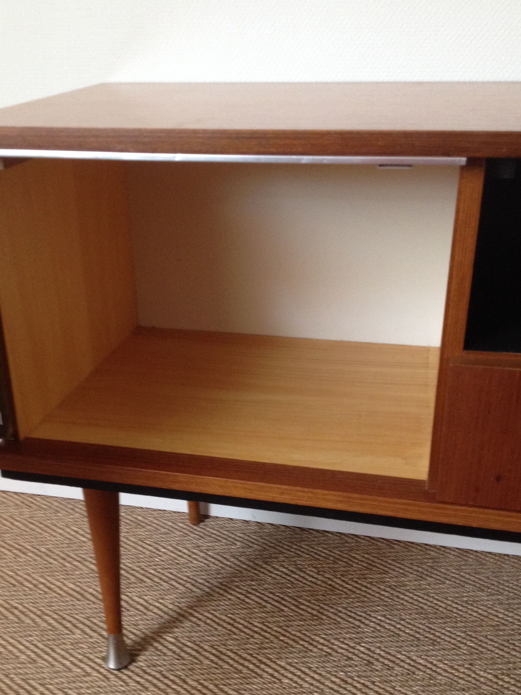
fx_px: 903
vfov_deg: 41.9
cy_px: 417
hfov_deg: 32.1
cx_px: 218
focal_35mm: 45
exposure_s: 1/20
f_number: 2.4
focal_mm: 4.28
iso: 160
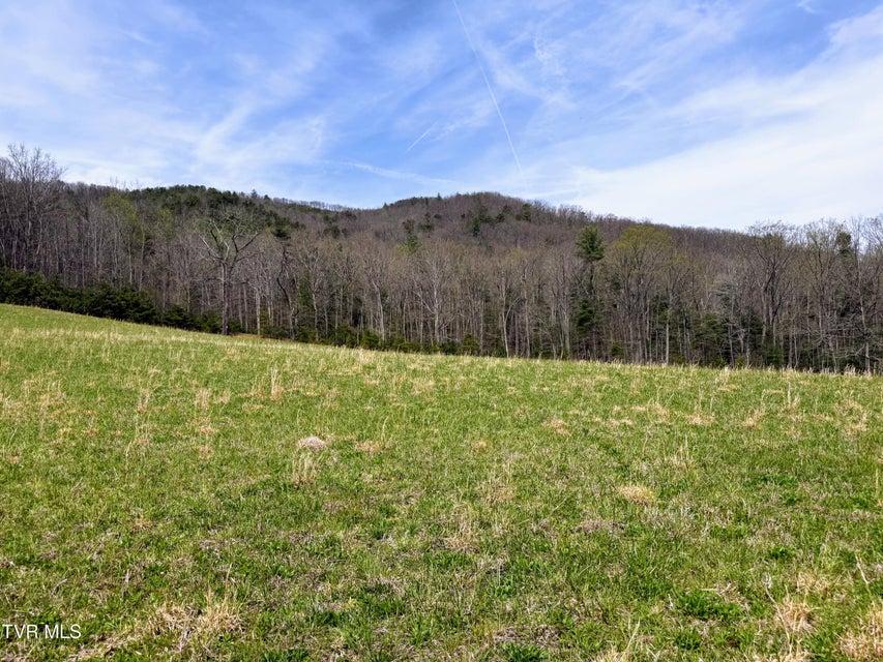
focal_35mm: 24
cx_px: 442
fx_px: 612
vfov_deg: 56.8
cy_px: 331
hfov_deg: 71.6
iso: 80
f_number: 1.78
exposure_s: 1/6173
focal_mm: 6.76
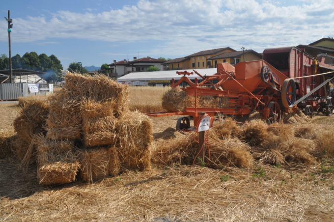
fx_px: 292
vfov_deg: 41.6
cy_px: 111
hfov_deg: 59.5
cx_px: 167
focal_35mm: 32
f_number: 10
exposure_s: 1/400
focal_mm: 21
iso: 200
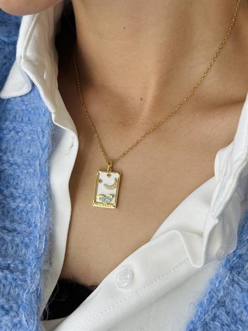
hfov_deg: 30.3
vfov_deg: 39.6
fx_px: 458
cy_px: 166
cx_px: 124
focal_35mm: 48
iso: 50
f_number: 1.78
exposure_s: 1/171
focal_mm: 6.76
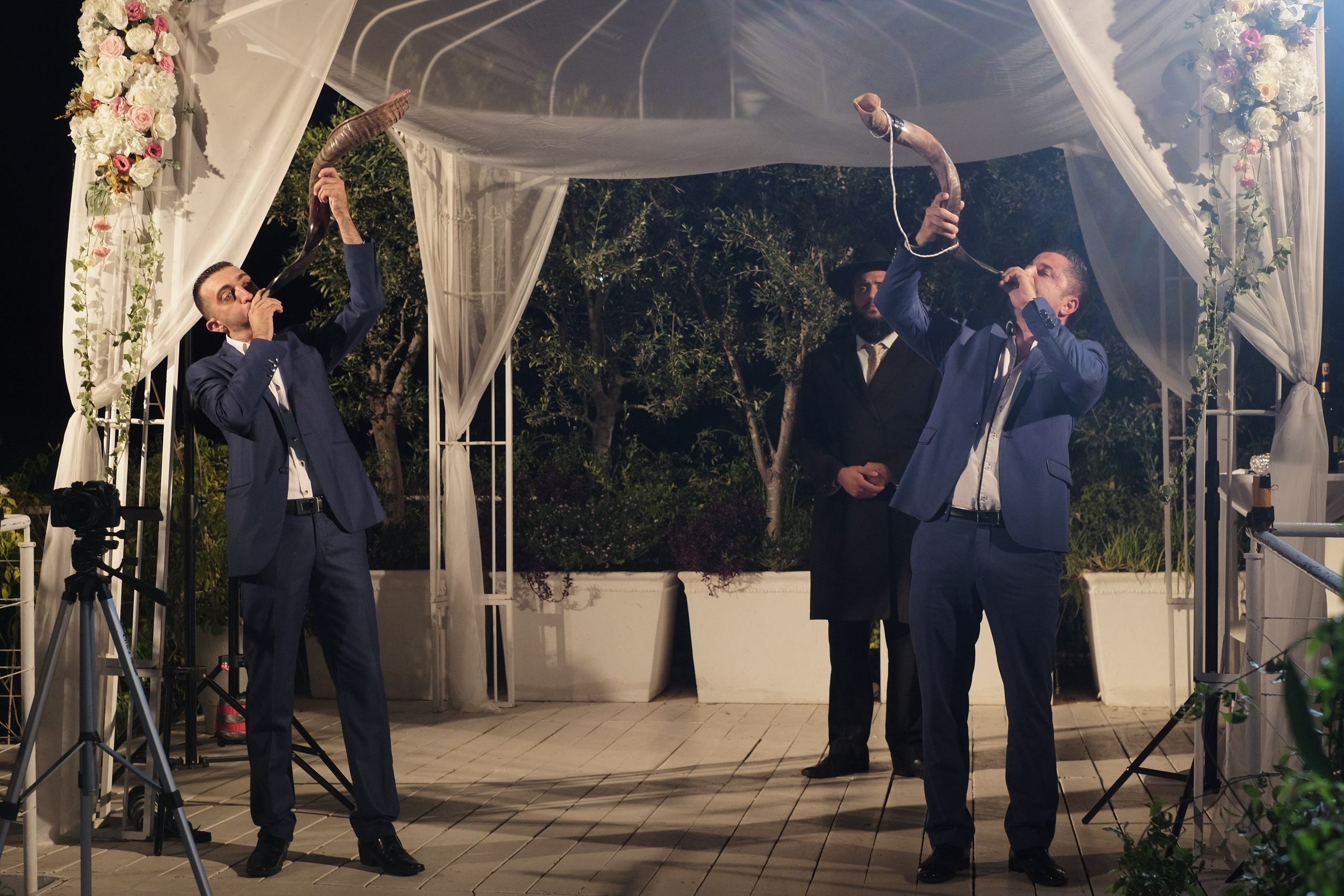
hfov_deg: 37.5
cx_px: 672
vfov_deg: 25.5
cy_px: 448
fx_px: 1979
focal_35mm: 53
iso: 1250
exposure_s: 1/180
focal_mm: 35
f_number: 4
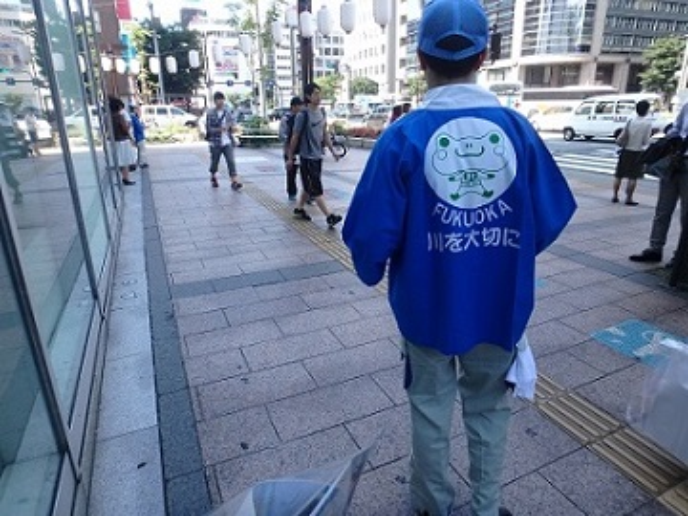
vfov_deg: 63.4
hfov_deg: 79.0
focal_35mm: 21
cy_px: 258
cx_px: 344
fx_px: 417
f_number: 3.5
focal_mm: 3.7
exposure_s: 1/160
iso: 125
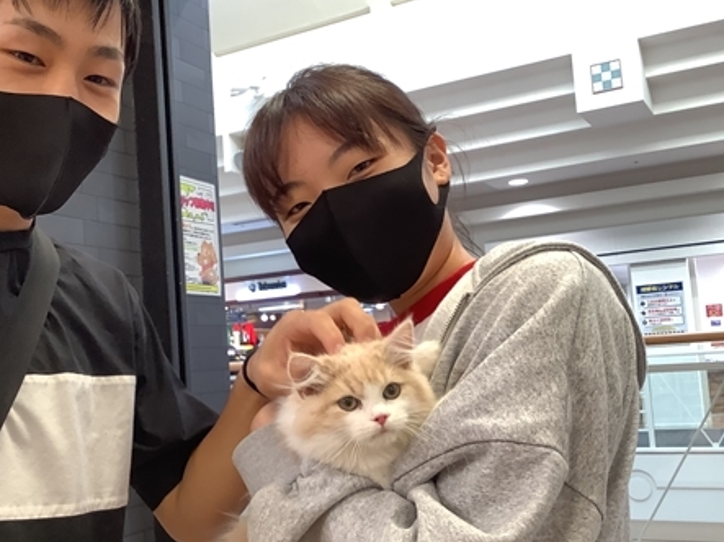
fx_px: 878
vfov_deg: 34.3
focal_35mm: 42
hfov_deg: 44.3
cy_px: 286
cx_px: 253
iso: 100
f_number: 2.4
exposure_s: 1/50
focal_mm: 3.3
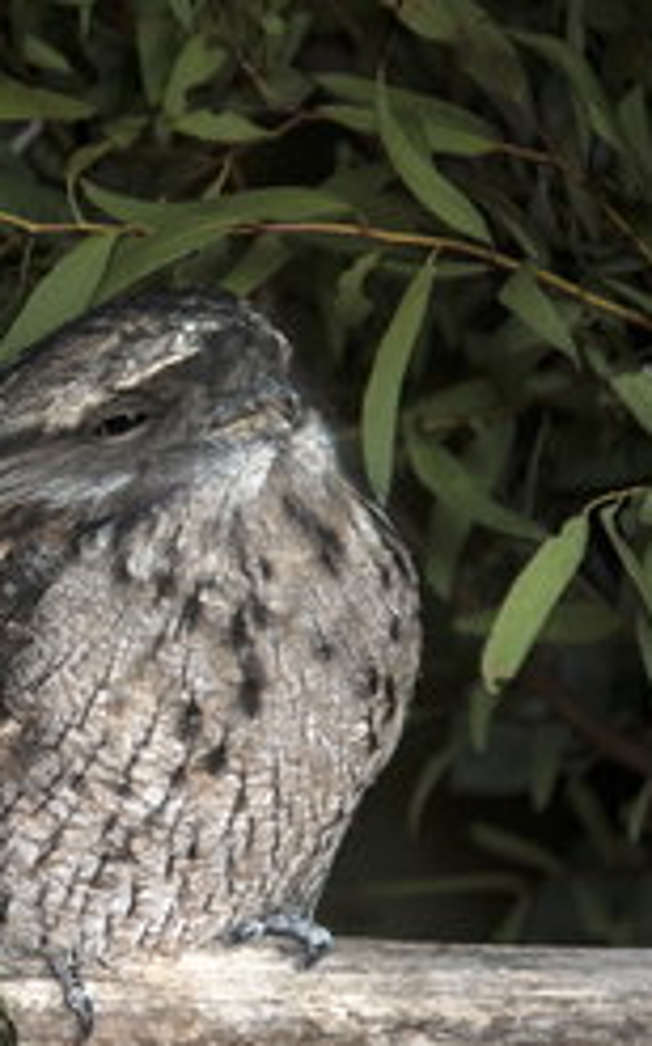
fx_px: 6778
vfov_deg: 8.8
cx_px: -343
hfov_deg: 5.5
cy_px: 474
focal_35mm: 238
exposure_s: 1/30
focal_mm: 120
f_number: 4
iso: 1000
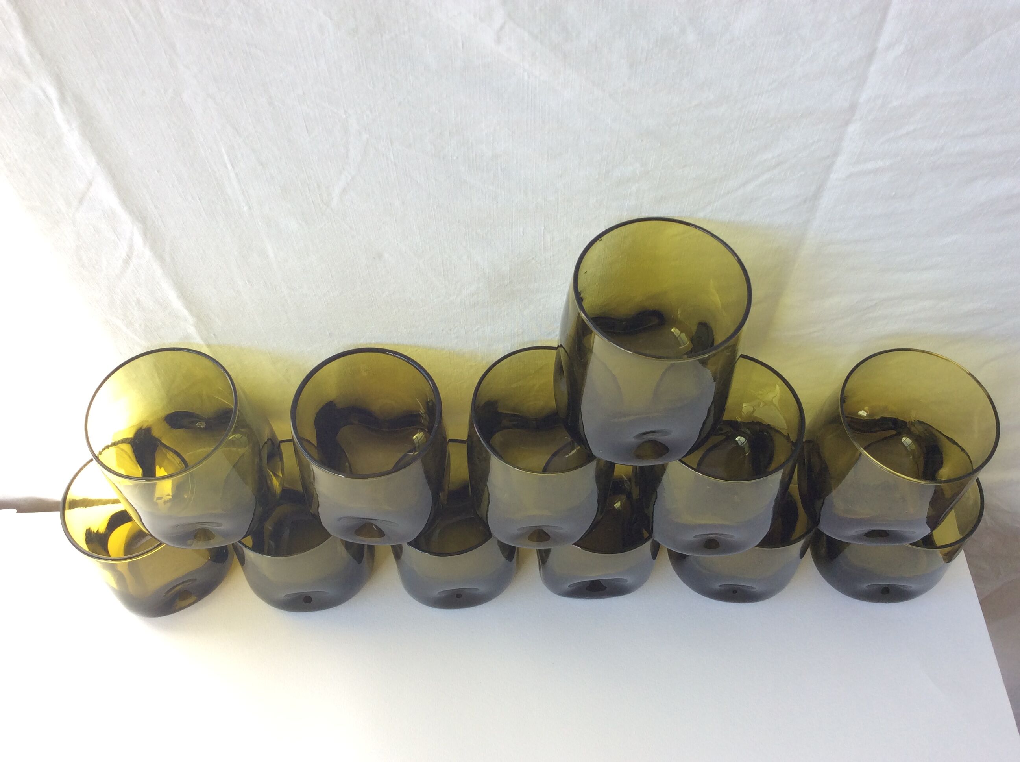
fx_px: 942
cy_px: 381
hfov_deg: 56.9
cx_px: 510
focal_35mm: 32
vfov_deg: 44.1
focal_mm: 3.3
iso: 32
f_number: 2.4
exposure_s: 1/140
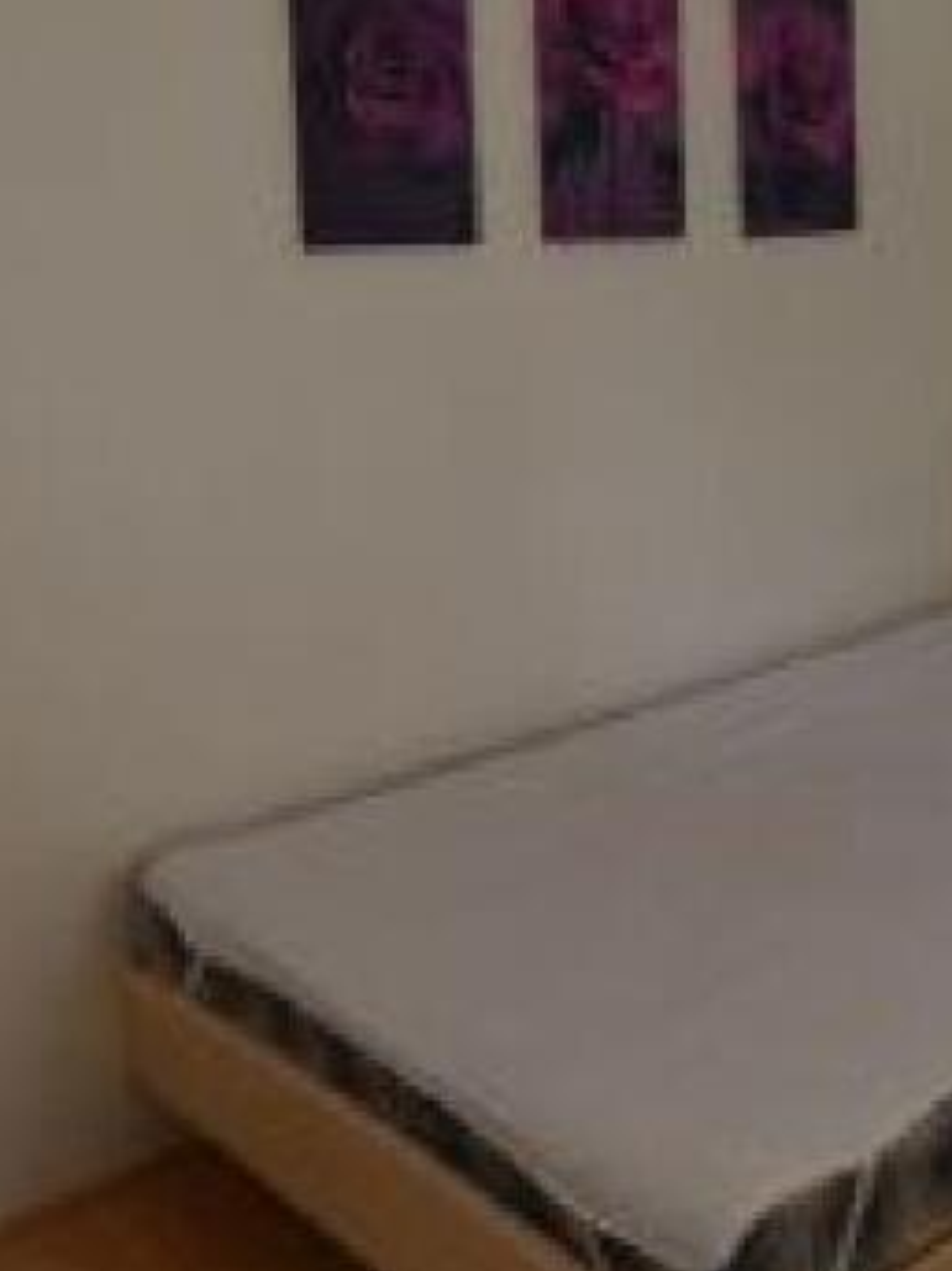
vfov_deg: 42.9
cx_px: 989
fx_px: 1578
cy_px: 361
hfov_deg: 30.7
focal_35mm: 43
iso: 400
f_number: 5
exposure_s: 1/100
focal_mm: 10
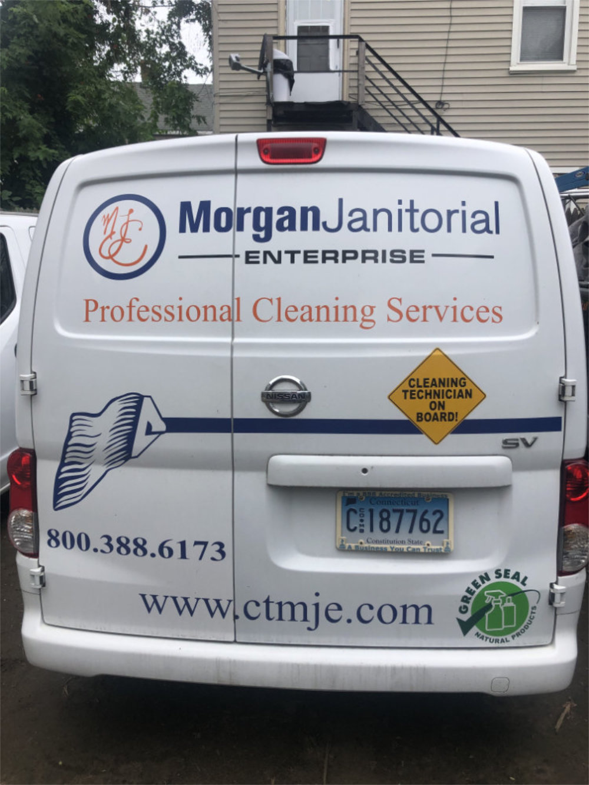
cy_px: 392
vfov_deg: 63.4
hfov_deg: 49.8
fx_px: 635
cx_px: 294
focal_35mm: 28
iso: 20
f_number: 1.8
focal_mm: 4
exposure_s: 1/496
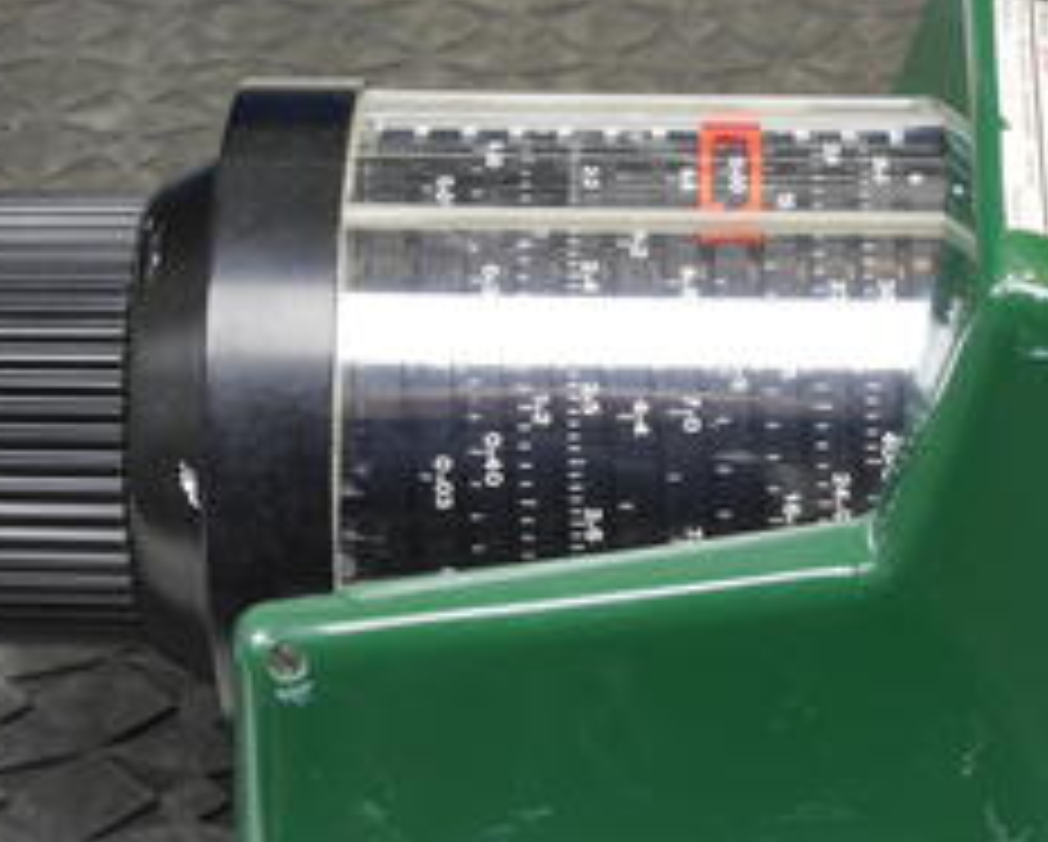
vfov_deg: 10.0
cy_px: 554
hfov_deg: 12.5
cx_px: 760
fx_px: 4783
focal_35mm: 154
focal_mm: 46
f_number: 11
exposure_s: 1/5
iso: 400
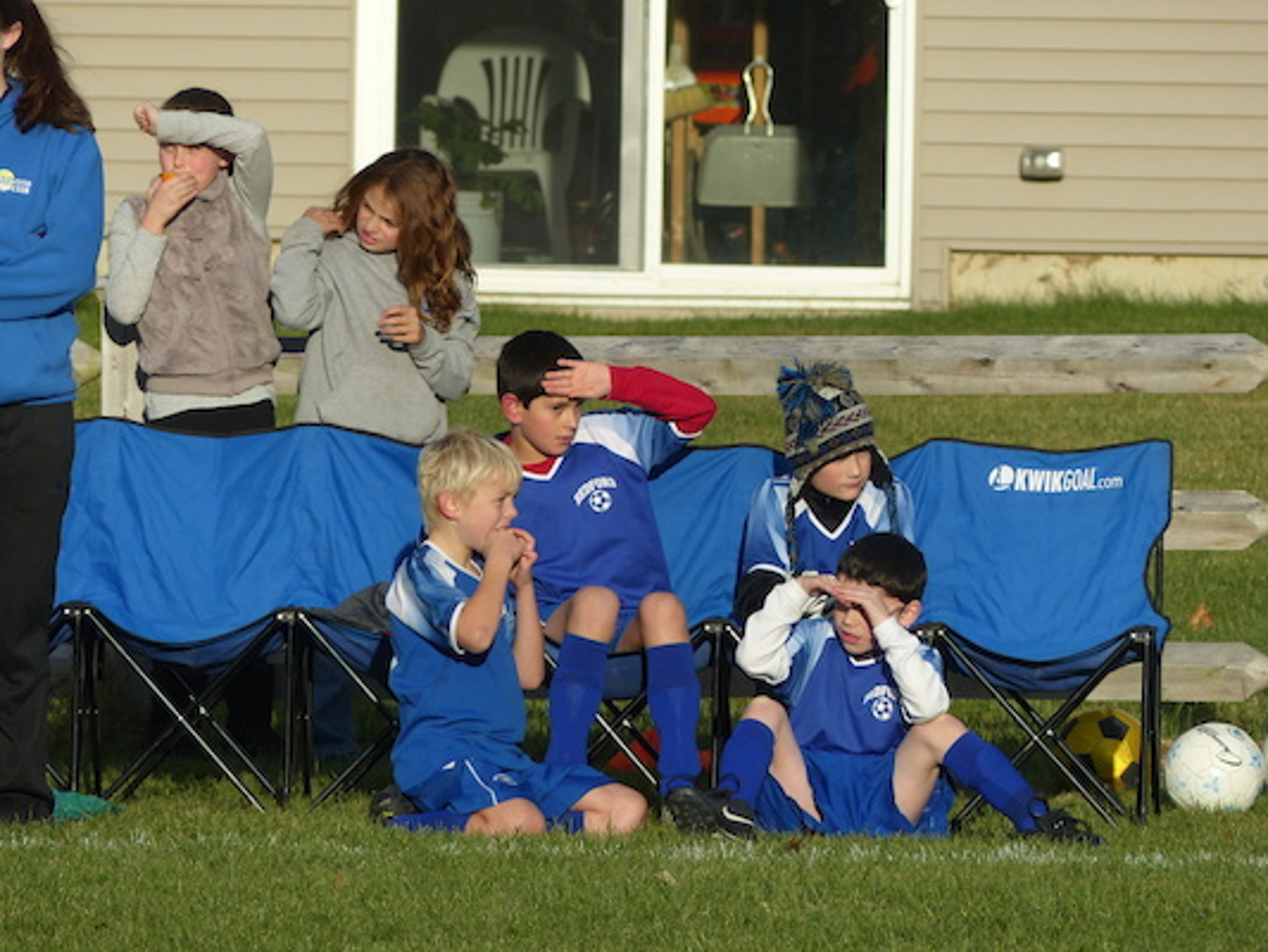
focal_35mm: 600
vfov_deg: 2.5
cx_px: 634
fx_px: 21983
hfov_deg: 3.3
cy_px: 476
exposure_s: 1/500
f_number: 3.5
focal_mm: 108
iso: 100
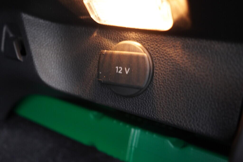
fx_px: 243
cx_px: 122
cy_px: 81
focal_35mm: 36
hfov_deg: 53.1
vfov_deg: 36.9
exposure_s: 1/40
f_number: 2.8
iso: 800
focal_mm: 24
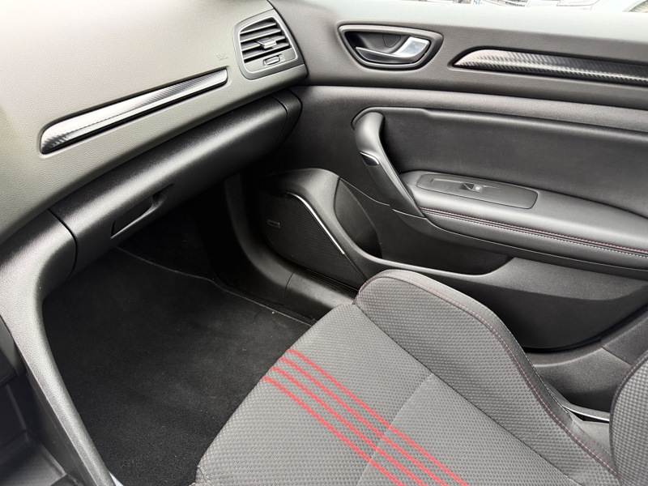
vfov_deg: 56.8
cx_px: 324
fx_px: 449
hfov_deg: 71.6
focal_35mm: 24
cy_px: 243
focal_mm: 6.76
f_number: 1.78
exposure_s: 1/60
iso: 500
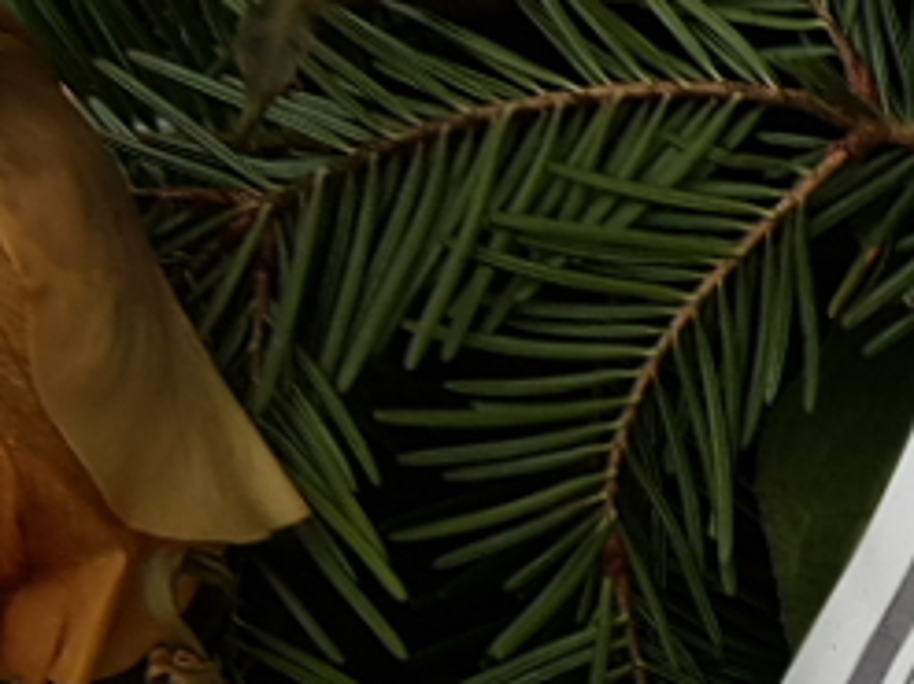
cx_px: 1425
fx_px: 2666
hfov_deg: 17.3
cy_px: 1120
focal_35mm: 101
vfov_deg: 13.5
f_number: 1.7
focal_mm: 4.2
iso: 64
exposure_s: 1/100
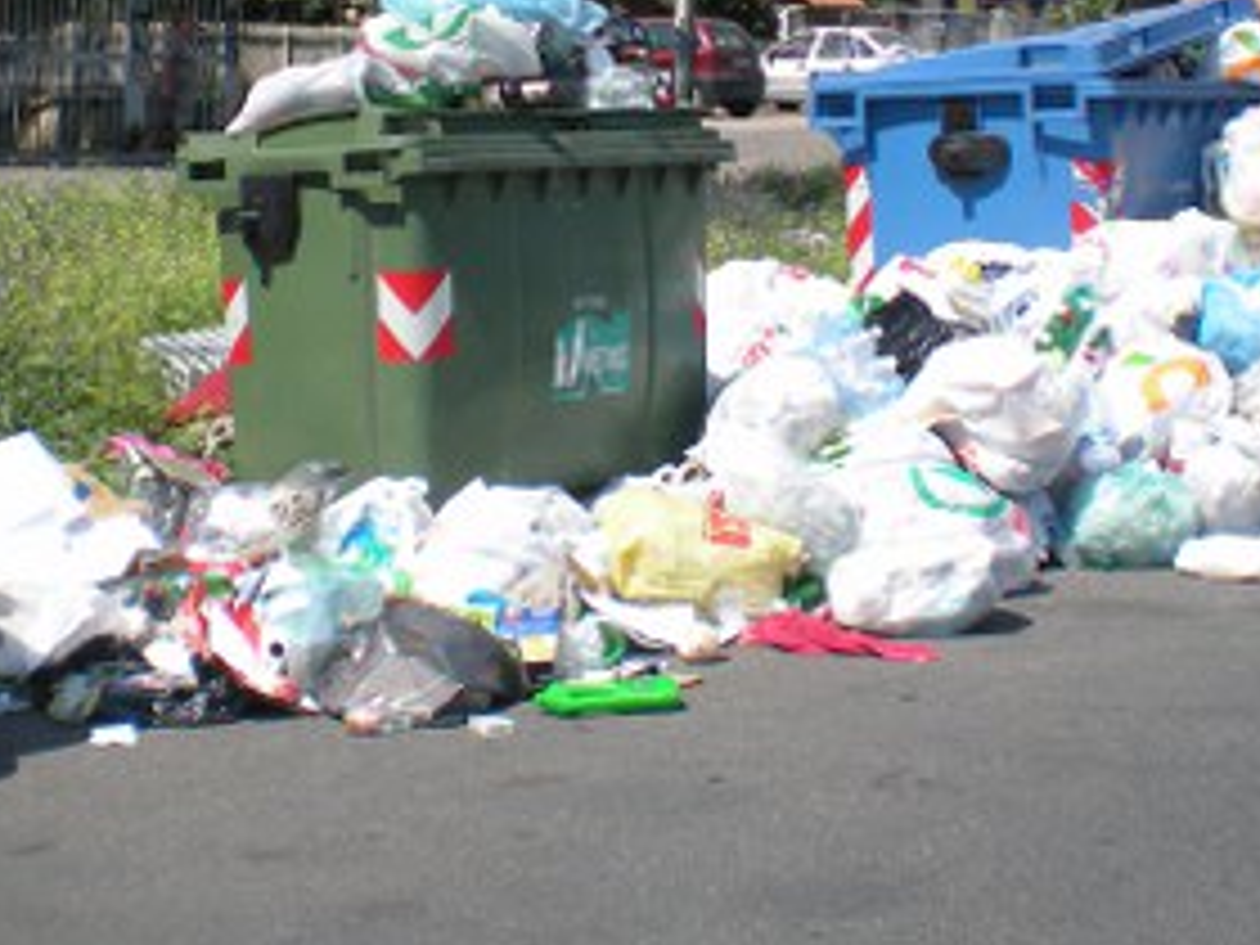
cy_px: 94
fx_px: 3167
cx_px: 702
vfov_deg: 16.7
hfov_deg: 22.5
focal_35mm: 87
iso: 64
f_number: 4.6
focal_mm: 6.3
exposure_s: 1/446
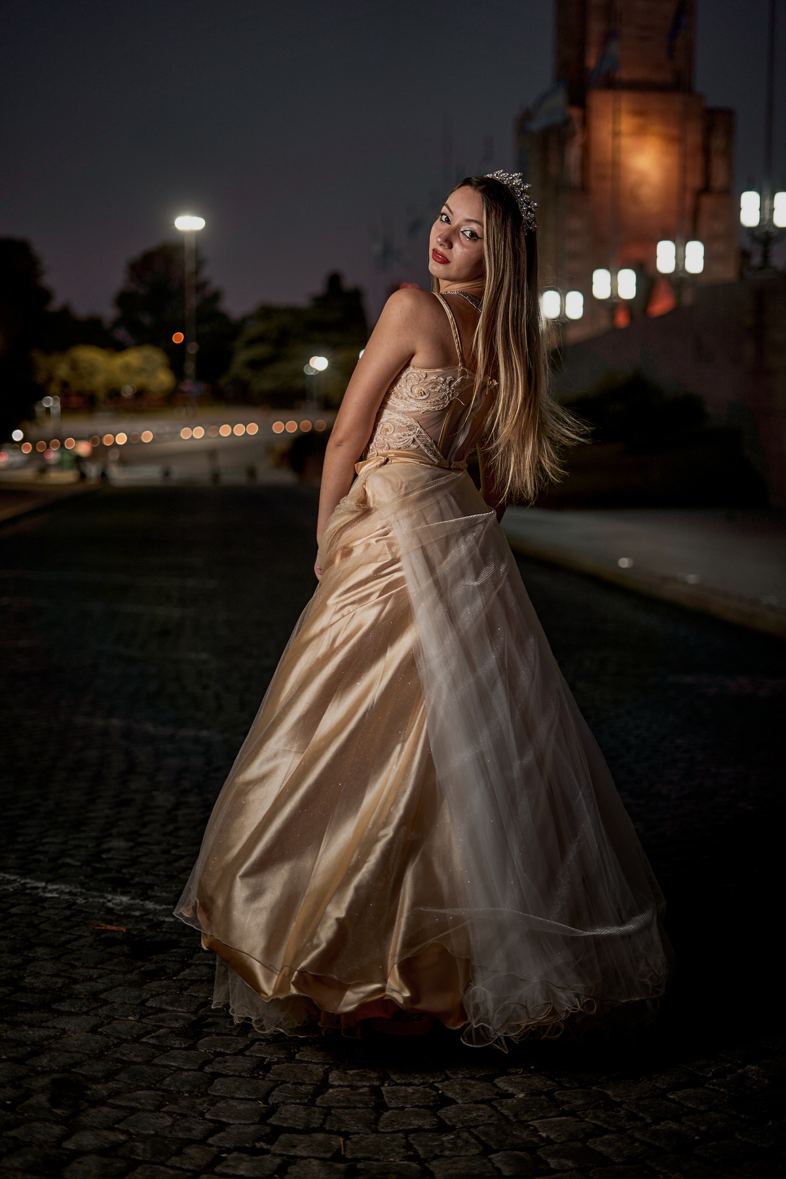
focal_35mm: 50
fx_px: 1637
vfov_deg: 39.6
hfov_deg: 27.0
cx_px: 393
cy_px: 590
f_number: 2
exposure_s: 1/80
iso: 160
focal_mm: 50
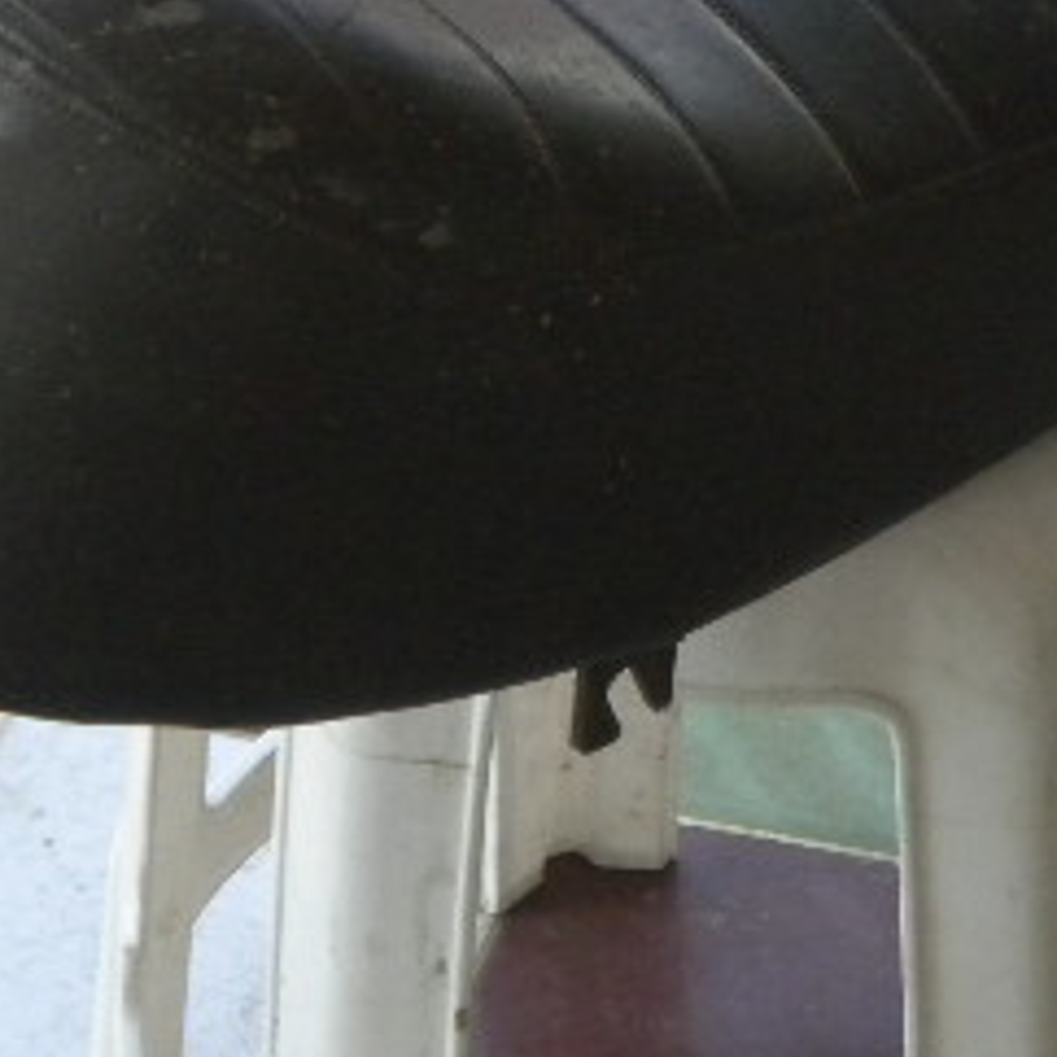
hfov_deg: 10.9
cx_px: 943
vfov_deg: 10.9
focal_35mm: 159
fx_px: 5493
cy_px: 26
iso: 400
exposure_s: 1/284
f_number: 4.6
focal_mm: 12.3
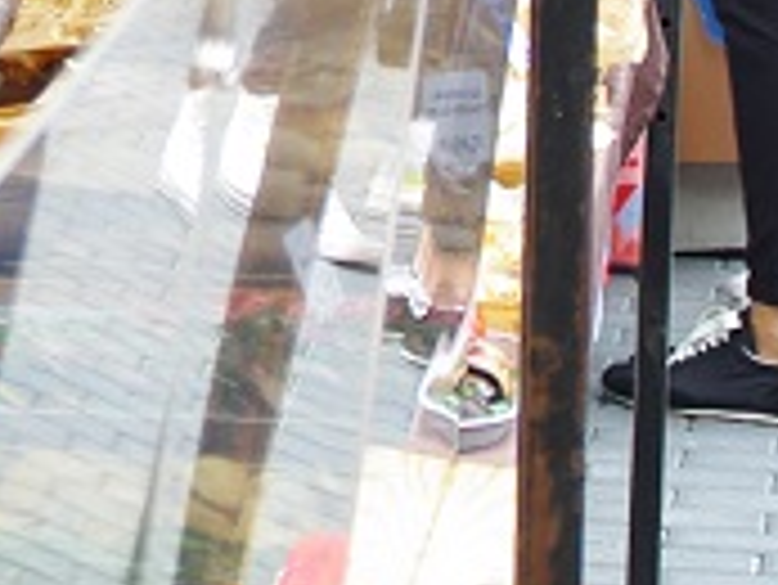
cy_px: -349
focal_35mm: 234
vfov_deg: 6.3
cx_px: -315
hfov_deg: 8.3
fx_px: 5263
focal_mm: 28
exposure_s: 1/30
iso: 100
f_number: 5.6
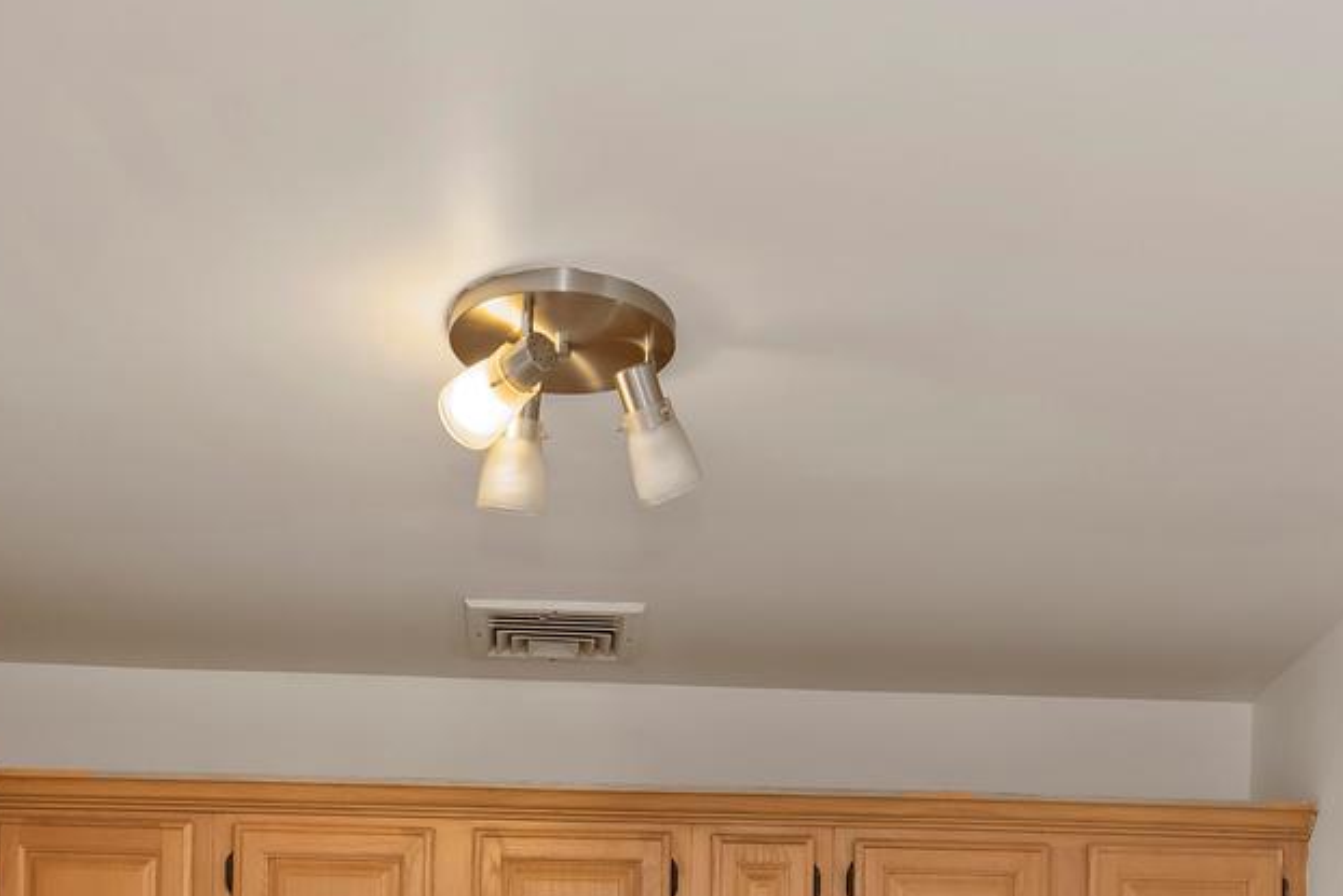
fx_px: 2089
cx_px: 592
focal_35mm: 56
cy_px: 1335
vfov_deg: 20.7
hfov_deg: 35.6
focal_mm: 17
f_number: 7.1
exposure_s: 1/25
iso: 400
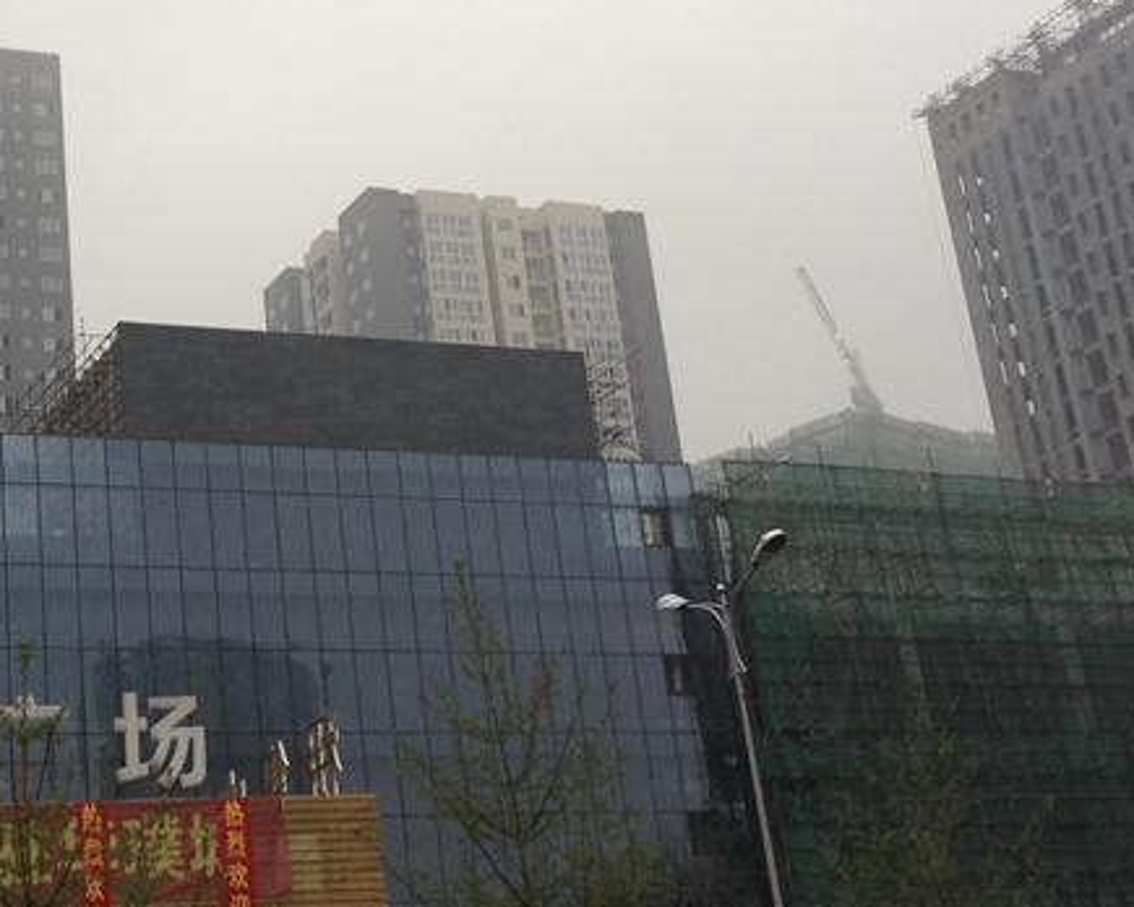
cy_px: 193
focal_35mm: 74
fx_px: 2484
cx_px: 282
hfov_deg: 25.4
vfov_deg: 20.5
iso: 50
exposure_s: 1/203
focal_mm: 4.12
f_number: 2.4
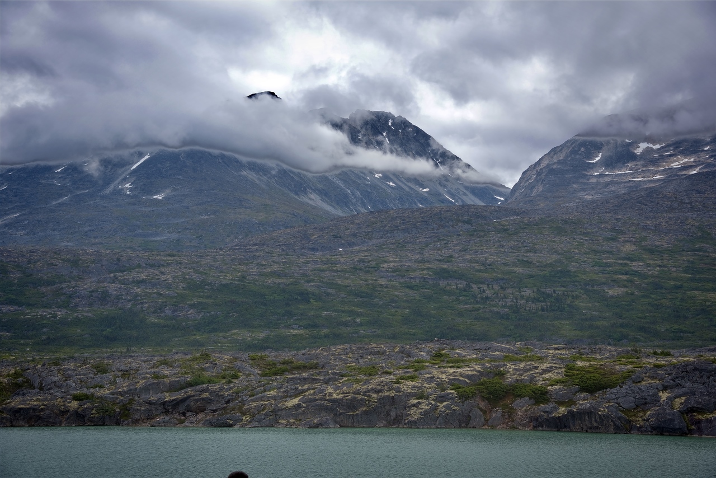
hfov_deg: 32.4
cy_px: 239
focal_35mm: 62
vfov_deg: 21.9
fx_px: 1233
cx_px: 358
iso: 100
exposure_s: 1/200
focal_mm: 62
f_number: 7.1
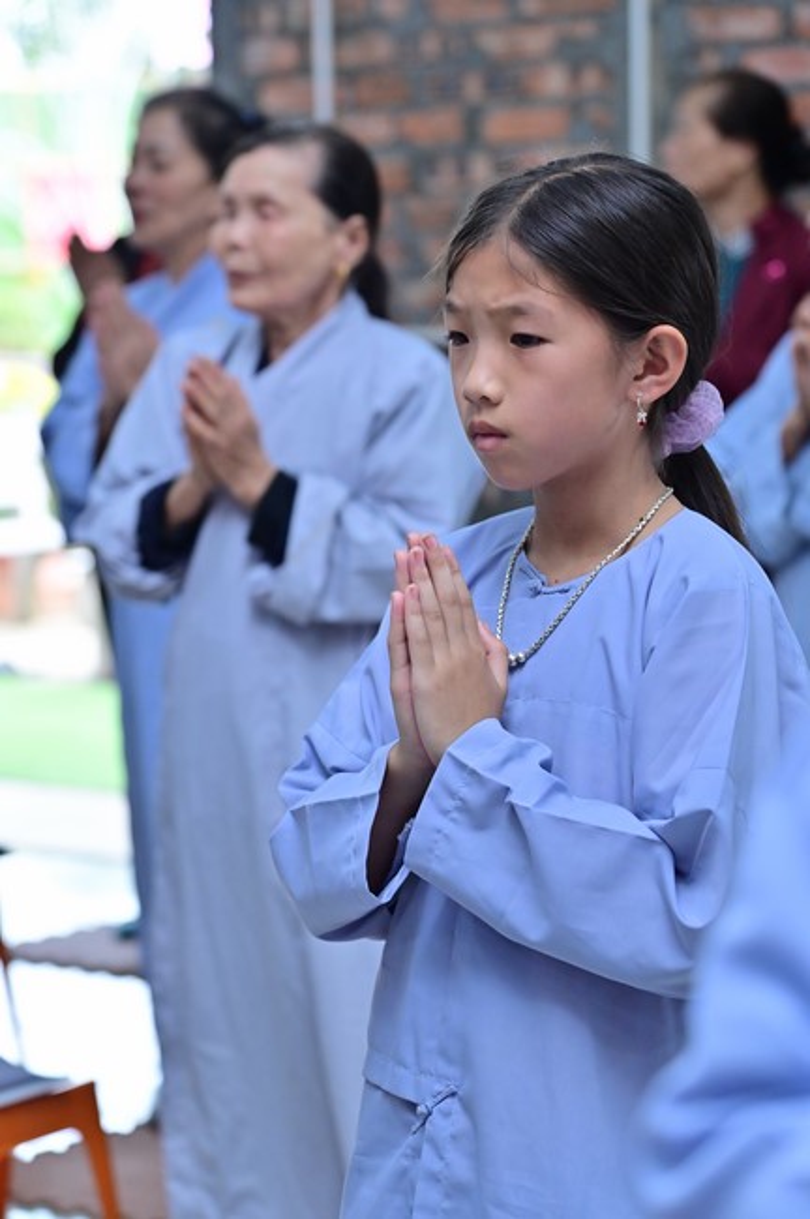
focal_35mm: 120
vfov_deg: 17.1
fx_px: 4058
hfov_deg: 11.4
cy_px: 610
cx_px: 405
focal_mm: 120
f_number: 5.6
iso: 2000
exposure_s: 1/160
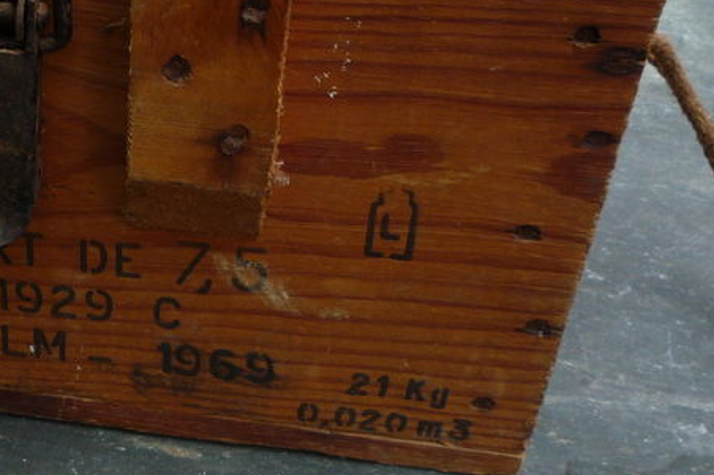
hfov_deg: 28.3
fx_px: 1368
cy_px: 92
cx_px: 90
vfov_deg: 19.5
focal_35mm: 69
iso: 100
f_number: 3.3
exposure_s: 1/100
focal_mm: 5.2
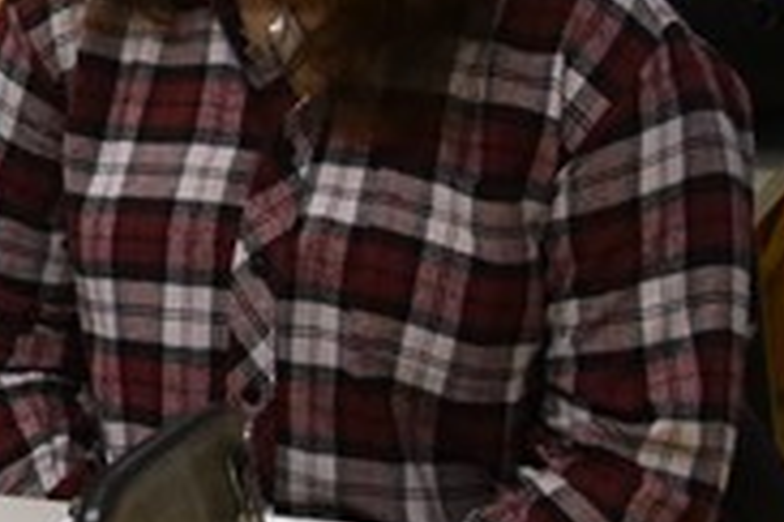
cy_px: -237
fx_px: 3898
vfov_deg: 7.5
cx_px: -638
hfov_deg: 10.7
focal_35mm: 179
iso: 5000
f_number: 4.5
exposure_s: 1/400
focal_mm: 40
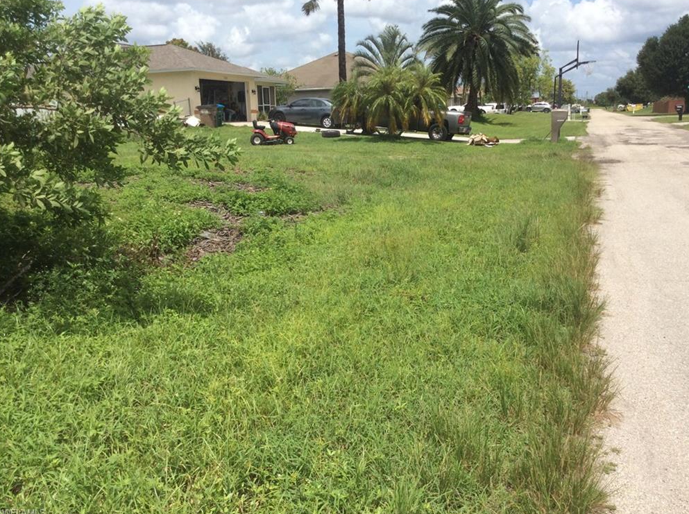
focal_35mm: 33
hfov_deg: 55.4
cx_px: 350
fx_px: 656
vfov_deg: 42.8
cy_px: 255
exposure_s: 1/2045
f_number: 2.4
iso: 32
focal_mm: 3.3
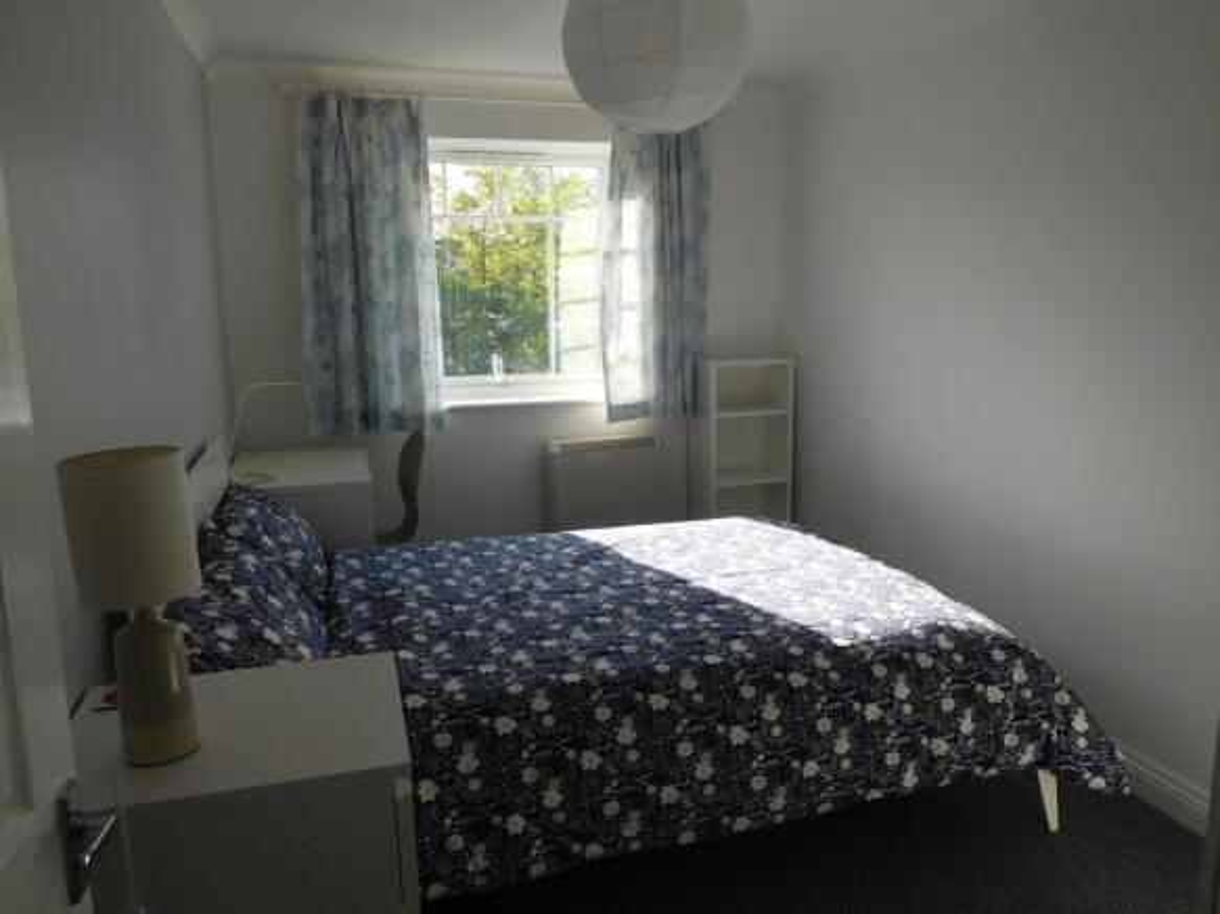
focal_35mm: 25
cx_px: 610
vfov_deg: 54.9
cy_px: 457
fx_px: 881
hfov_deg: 69.4
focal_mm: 4.5
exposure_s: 1/400
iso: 125
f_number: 3.4
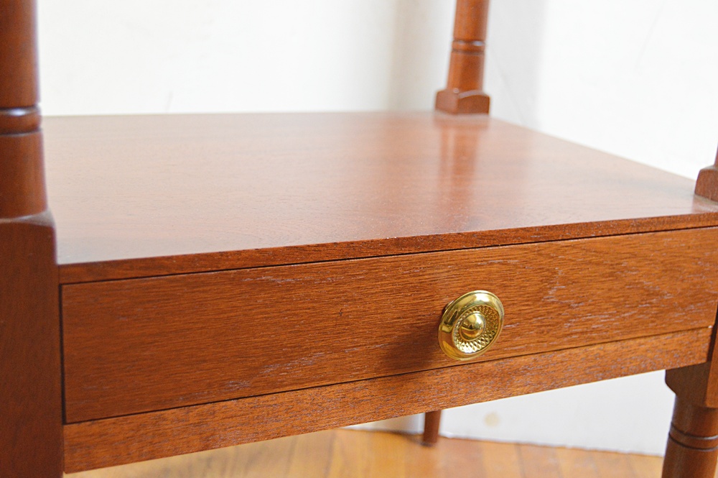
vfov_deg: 28.0
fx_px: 957
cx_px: 359
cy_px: 239
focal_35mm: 48
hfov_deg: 41.1
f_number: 4.5
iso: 2500
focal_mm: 32
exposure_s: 1/60
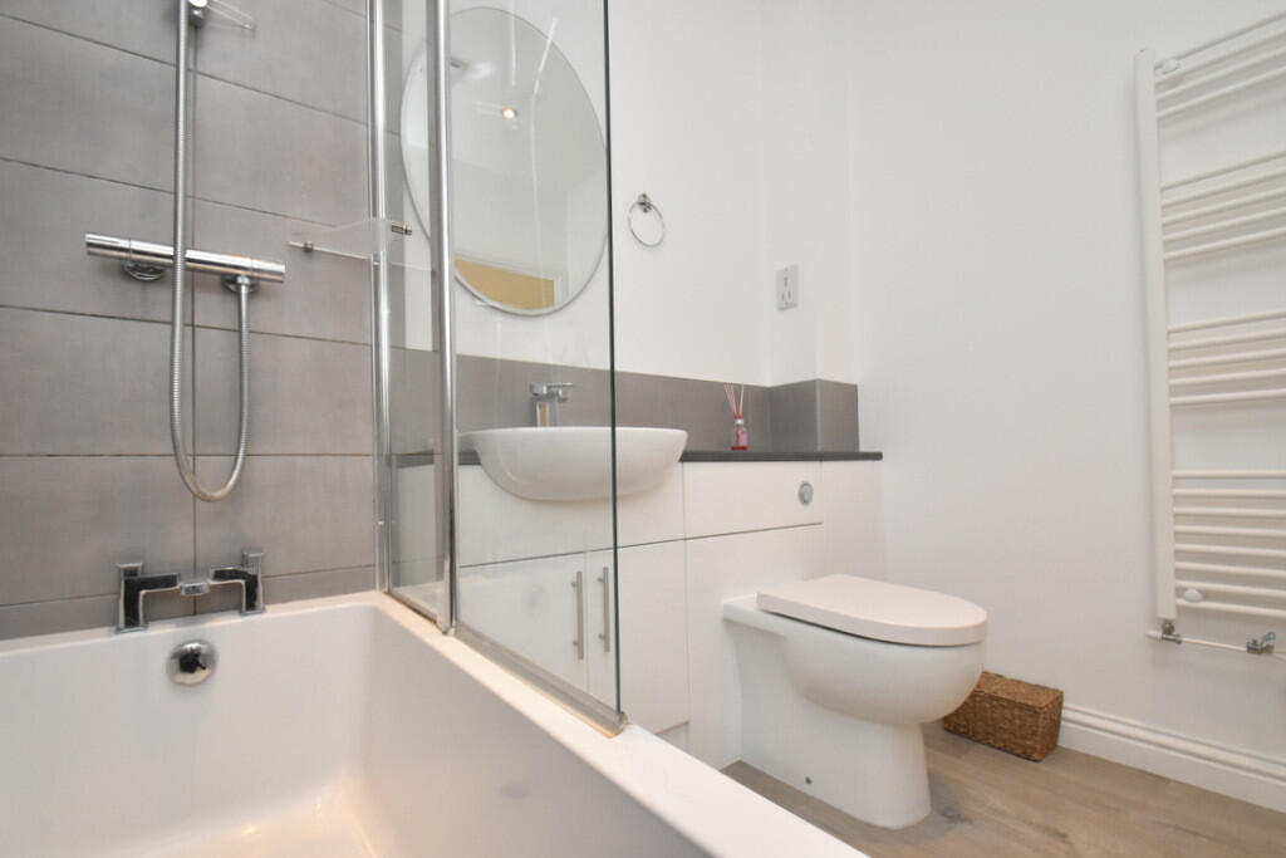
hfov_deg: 100.4
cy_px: 429
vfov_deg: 77.3
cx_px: 643
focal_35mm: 15
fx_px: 536
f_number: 9
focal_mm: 10
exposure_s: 1/60
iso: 1600
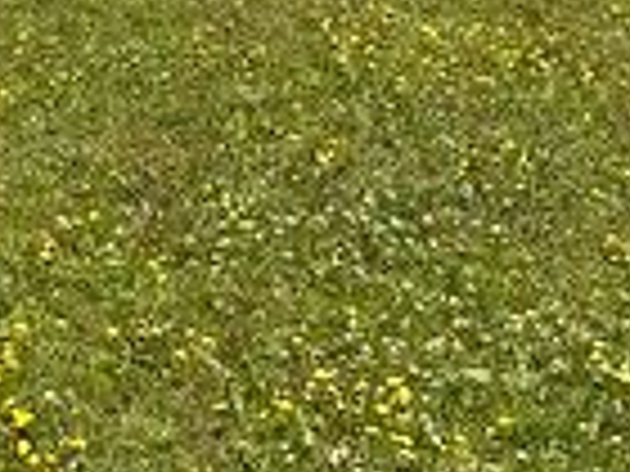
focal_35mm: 120
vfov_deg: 10.9
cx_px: 0
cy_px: -578
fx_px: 2184
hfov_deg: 16.1
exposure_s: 1/5848
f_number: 1.78
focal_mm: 6.86
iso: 80
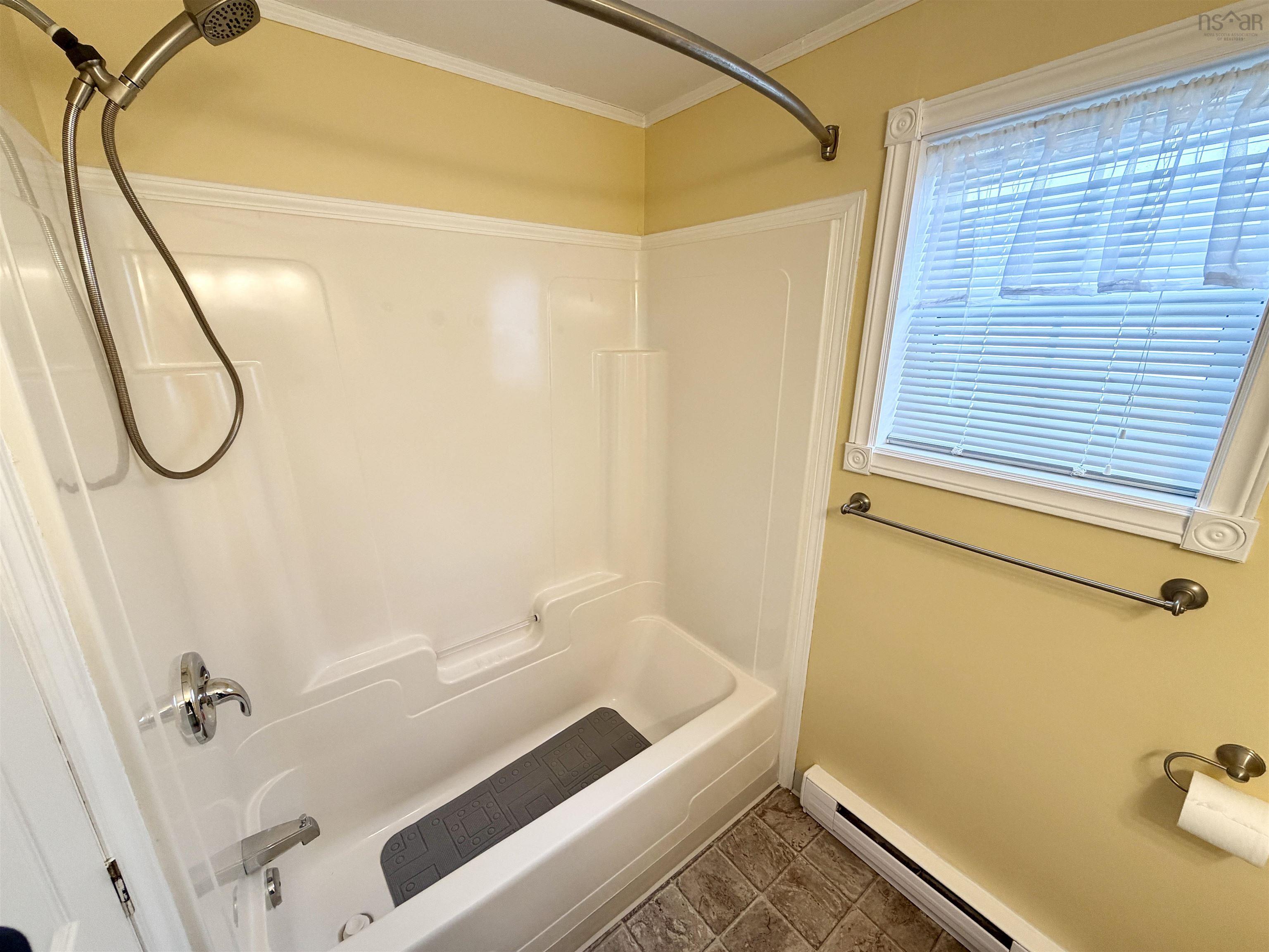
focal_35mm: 14
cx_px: 634
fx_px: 513
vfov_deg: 85.7
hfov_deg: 102.1
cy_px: 476
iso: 125
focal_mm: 2.22
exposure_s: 1/120
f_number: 2.2
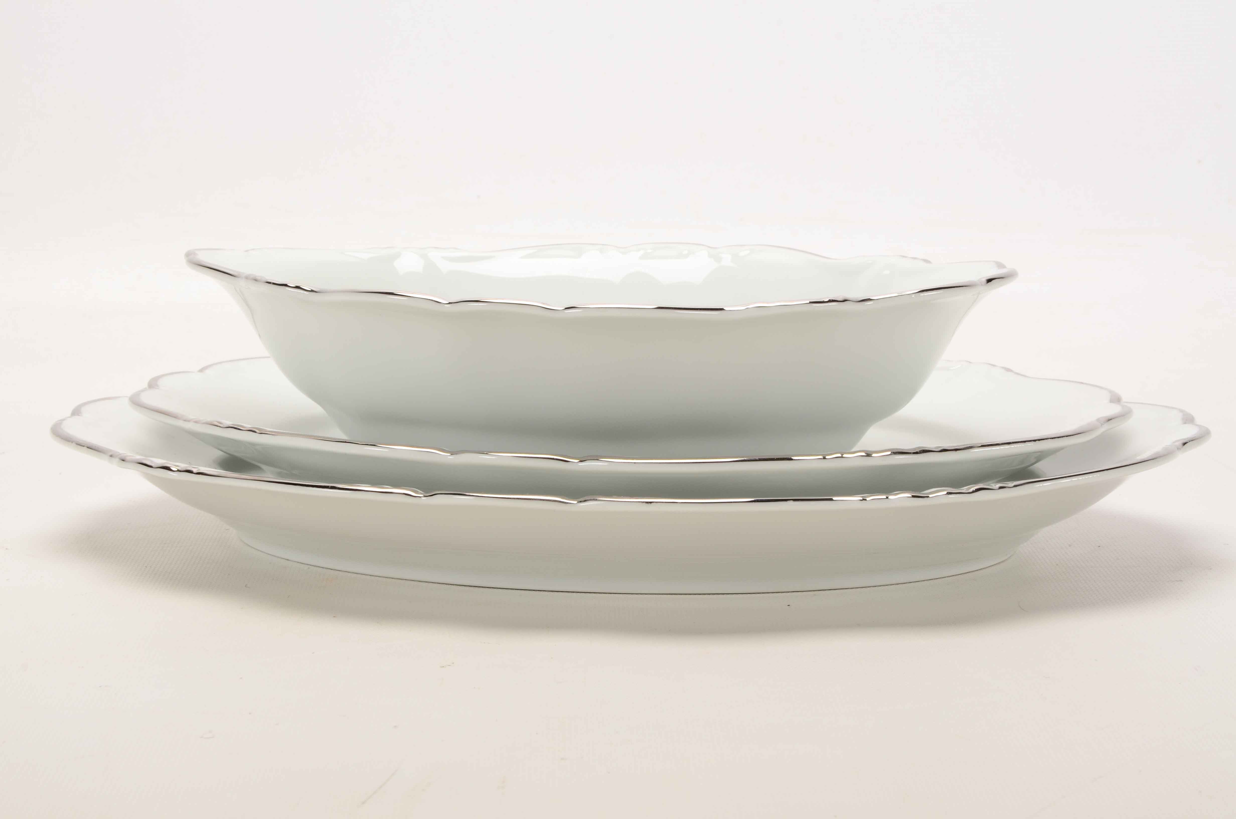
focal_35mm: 93
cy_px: 410
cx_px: 618
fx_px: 3186
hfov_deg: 22.0
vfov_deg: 14.6
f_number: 18
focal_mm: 62
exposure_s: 1/160
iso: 200
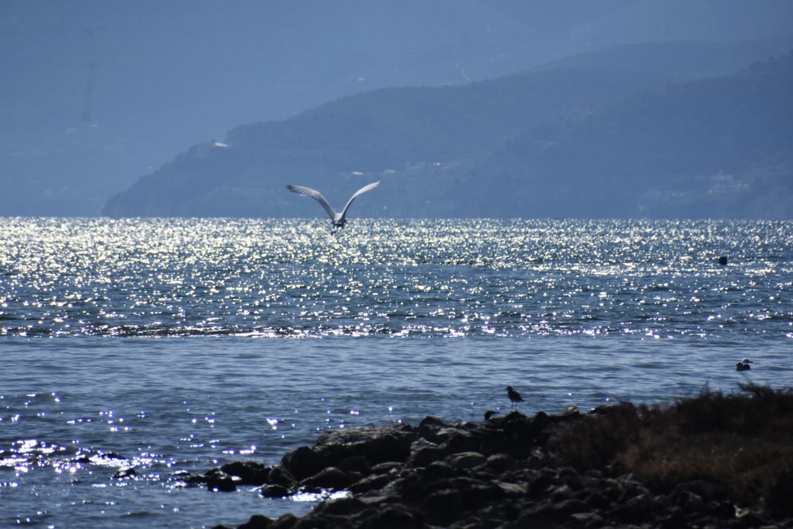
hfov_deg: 4.6
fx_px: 9912
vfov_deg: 3.1
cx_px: 396
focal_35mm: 450
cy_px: 264
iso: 640
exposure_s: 1/5000
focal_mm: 300
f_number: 9
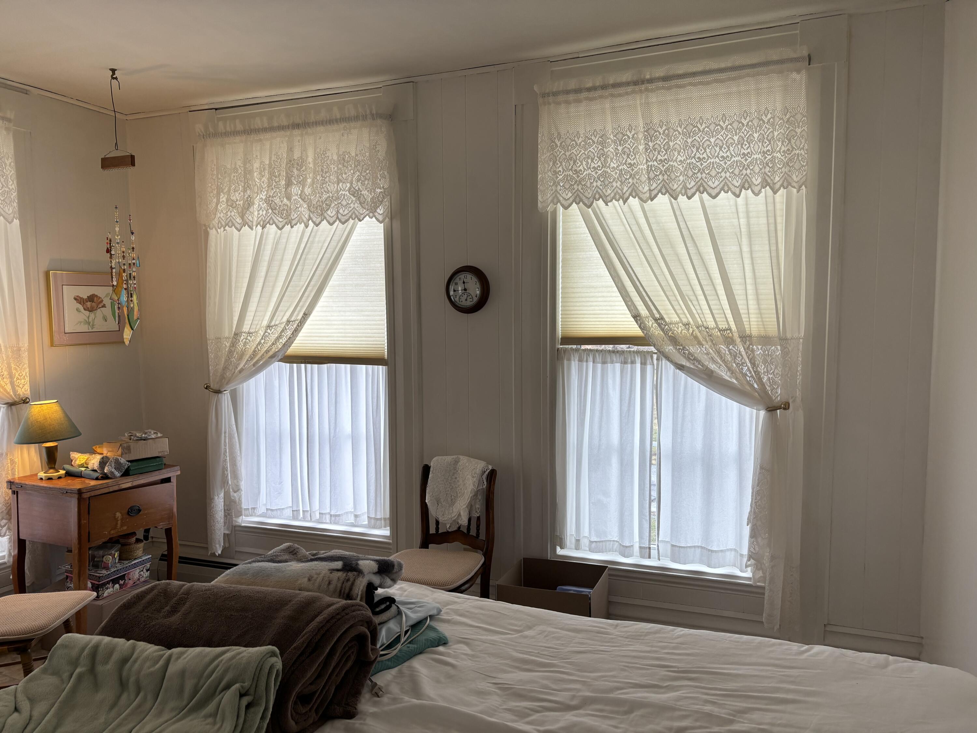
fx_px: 734
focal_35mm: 26
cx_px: 488
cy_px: 366
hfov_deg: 67.3
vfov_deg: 53.1
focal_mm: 5.96
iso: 40
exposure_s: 1/120
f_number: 1.6
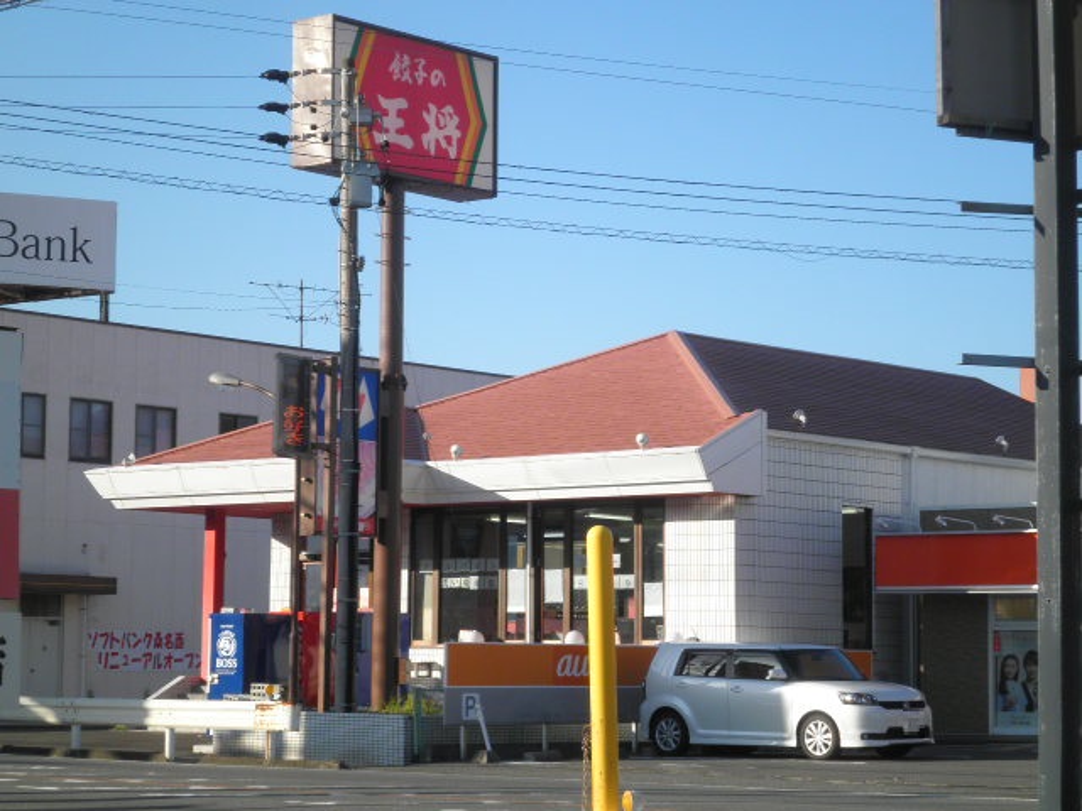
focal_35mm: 87
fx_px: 2719
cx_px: 541
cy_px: 406
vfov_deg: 17.0
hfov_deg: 22.5
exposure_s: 1/250
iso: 64
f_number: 4.9
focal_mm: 15.4
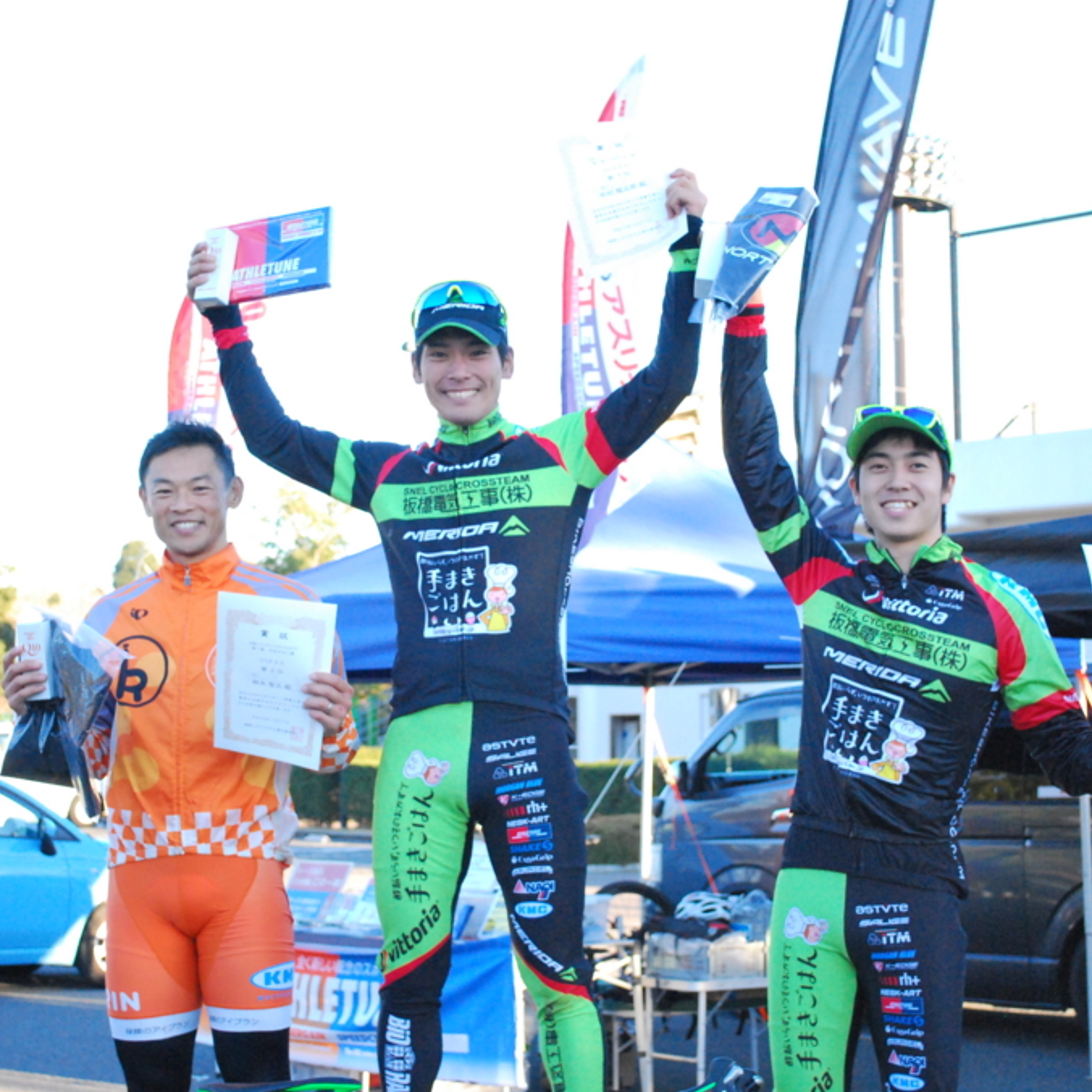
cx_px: 514
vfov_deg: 25.5
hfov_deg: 25.5
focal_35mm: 68
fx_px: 2414
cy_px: 548
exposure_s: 1/640
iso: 1600
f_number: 10
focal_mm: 35
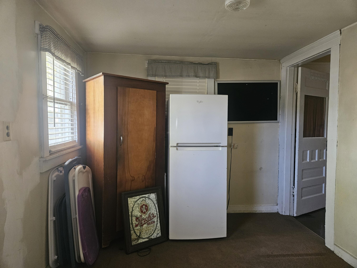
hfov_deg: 73.9
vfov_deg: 58.9
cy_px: 134
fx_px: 237
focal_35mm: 23
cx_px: 178
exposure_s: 1/60
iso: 640
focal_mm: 5.4
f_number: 1.8
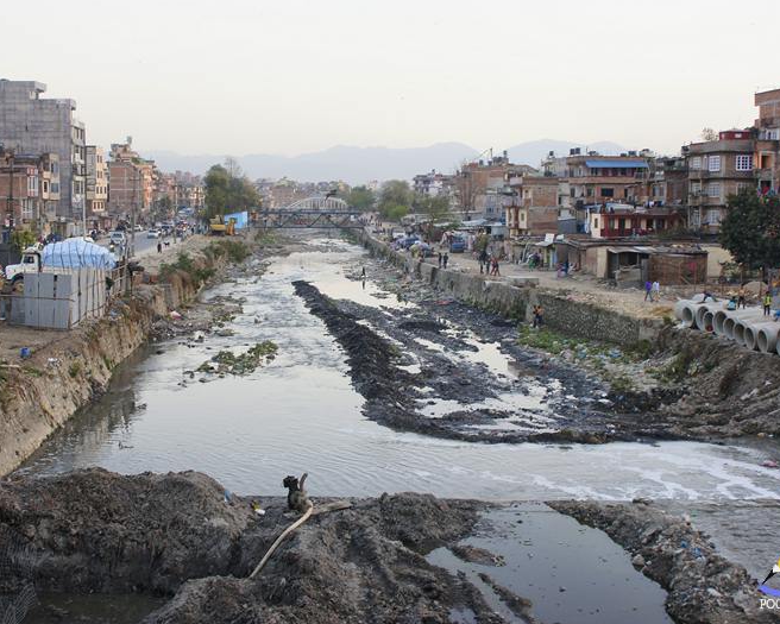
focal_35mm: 48
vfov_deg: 31.5
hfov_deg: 38.8
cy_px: 313
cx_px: 396
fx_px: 1108
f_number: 4.5
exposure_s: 1/50
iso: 250
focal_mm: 28
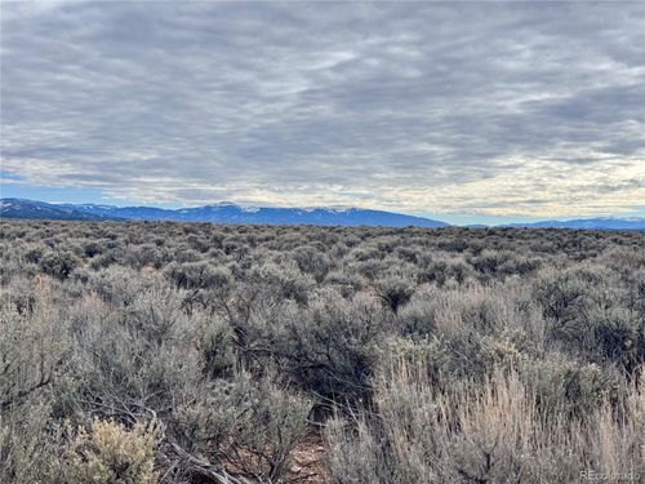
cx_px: 322
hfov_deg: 39.7
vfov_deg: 30.3
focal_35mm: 48
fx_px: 894
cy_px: 242
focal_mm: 6.76
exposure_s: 1/5376
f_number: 1.78
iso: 64
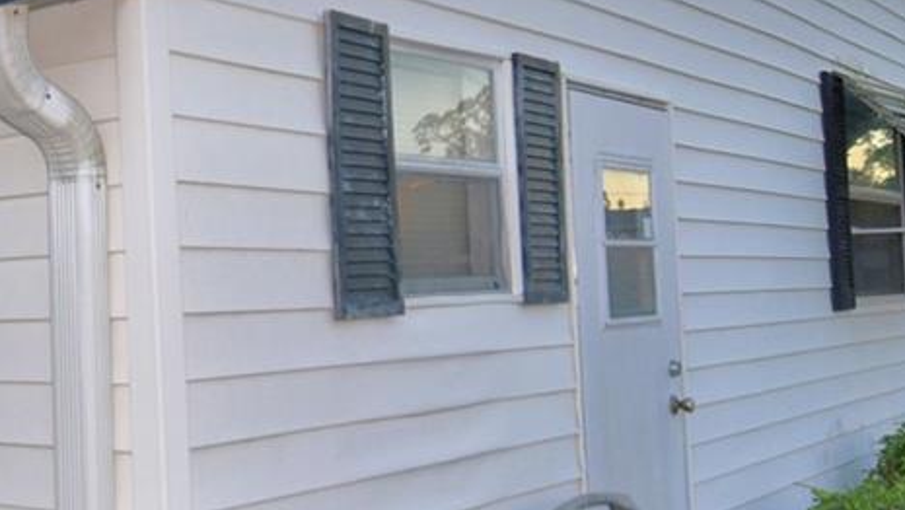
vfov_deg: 22.3
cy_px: 241
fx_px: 1296
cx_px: 45
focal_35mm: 54
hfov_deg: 35.5
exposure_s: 1/250
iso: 100
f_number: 4.5
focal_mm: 10
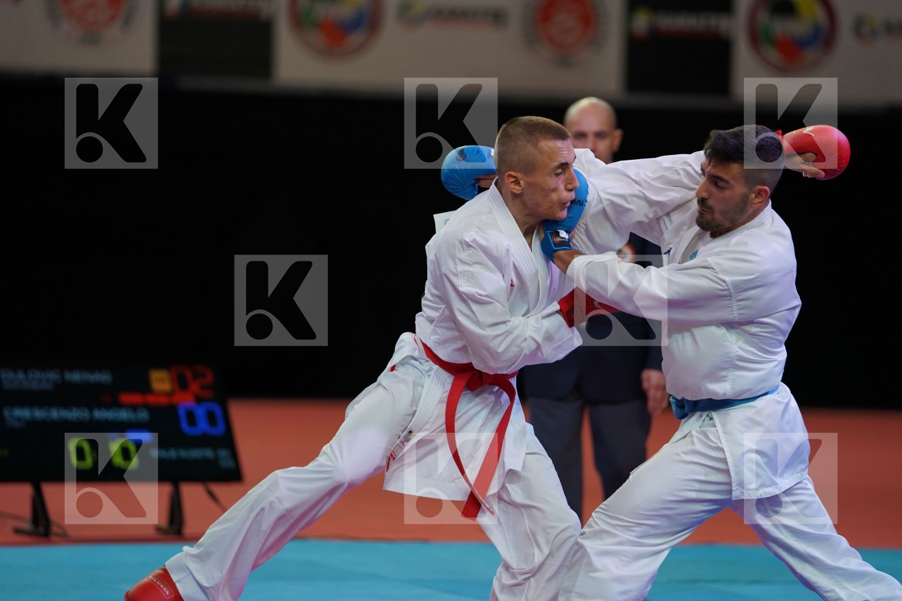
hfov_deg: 10.3
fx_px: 5011
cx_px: 451
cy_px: 300
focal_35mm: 200
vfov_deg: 6.9
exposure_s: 1/1000
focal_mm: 200
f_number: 2.8
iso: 800
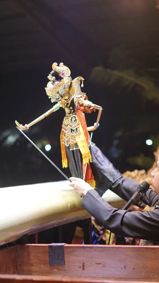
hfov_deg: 17.7
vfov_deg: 30.9
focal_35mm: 68
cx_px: 115
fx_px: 510
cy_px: 172
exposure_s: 1/250
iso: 400
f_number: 1.8
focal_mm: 50
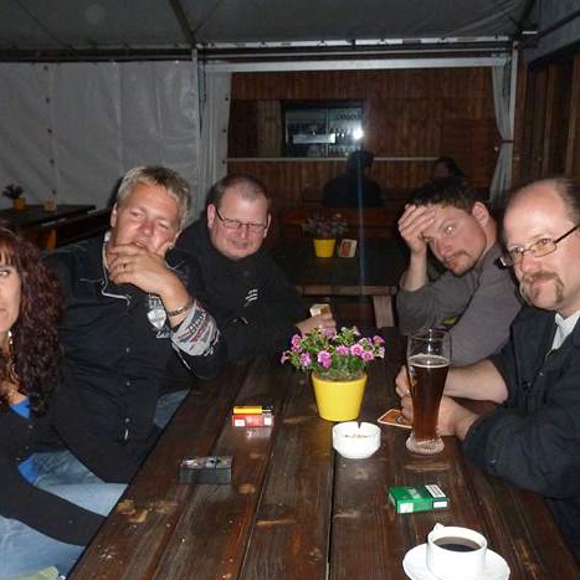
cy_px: 363
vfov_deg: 40.6
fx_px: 777
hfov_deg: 40.9
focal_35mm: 41
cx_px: 277
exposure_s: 1/30
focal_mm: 4.1
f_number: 3.3
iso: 400
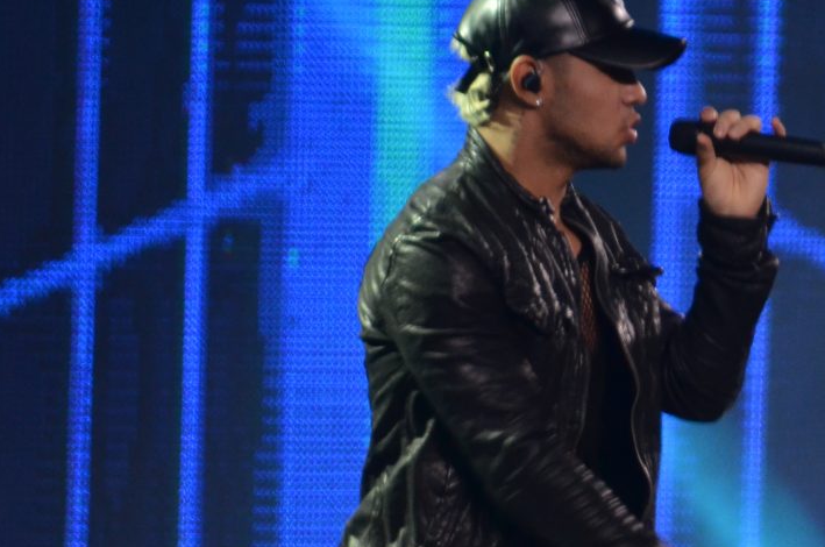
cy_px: 454
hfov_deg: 2.4
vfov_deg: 1.6
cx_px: 909
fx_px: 19810
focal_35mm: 866
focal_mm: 200
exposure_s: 1/125
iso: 800
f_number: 5.6
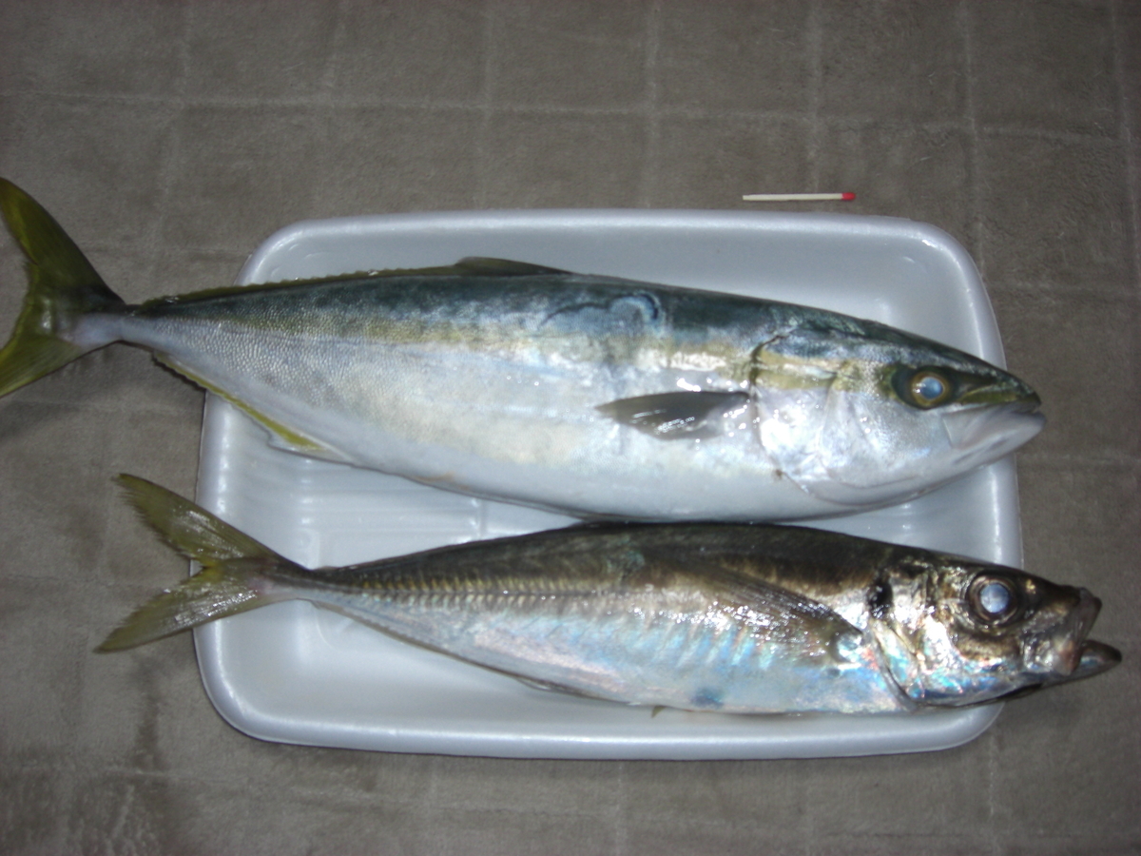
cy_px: 428
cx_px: 570
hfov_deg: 49.0
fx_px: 1253
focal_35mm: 38
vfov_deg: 37.7
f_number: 2.8
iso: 200
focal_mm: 7.9
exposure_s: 1/60
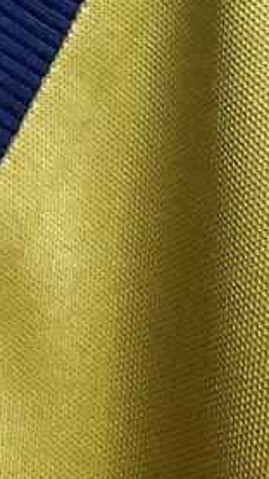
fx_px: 1397
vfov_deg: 17.7
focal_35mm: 110
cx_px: -298
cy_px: -208
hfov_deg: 10.0
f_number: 1.5
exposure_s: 1/20
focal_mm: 4.3
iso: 250
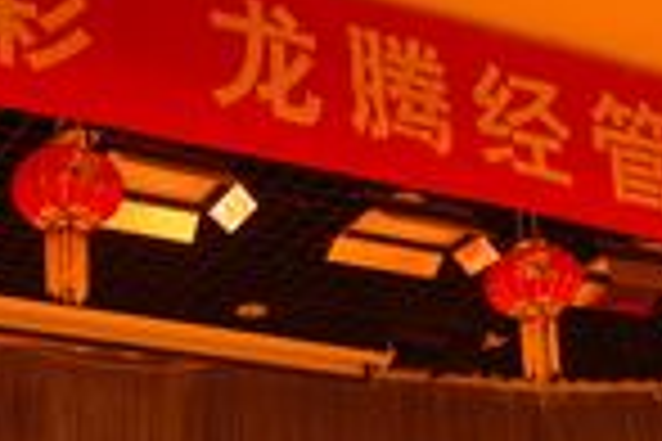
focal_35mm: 94
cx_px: 266
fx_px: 1728
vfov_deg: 14.0
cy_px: 574
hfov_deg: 21.7
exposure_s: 1/13
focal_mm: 22
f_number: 5.6
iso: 800
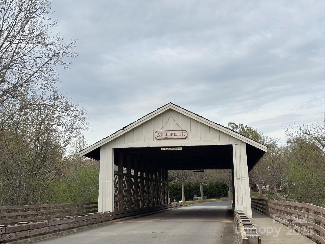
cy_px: 122
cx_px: 162
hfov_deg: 36.8
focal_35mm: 52
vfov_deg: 28.0
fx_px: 488
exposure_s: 1/2024
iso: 32
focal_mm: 5.96
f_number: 1.6
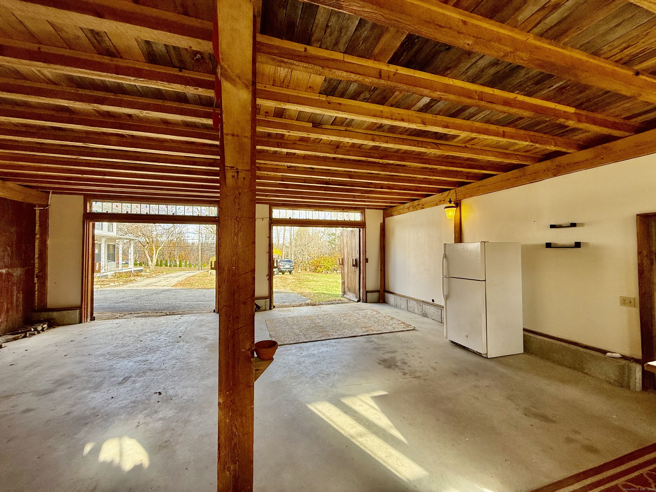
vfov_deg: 85.7
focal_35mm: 14
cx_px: 328
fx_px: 265
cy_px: 246
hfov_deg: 102.1
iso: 64
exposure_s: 1/145
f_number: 2.2
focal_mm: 2.22
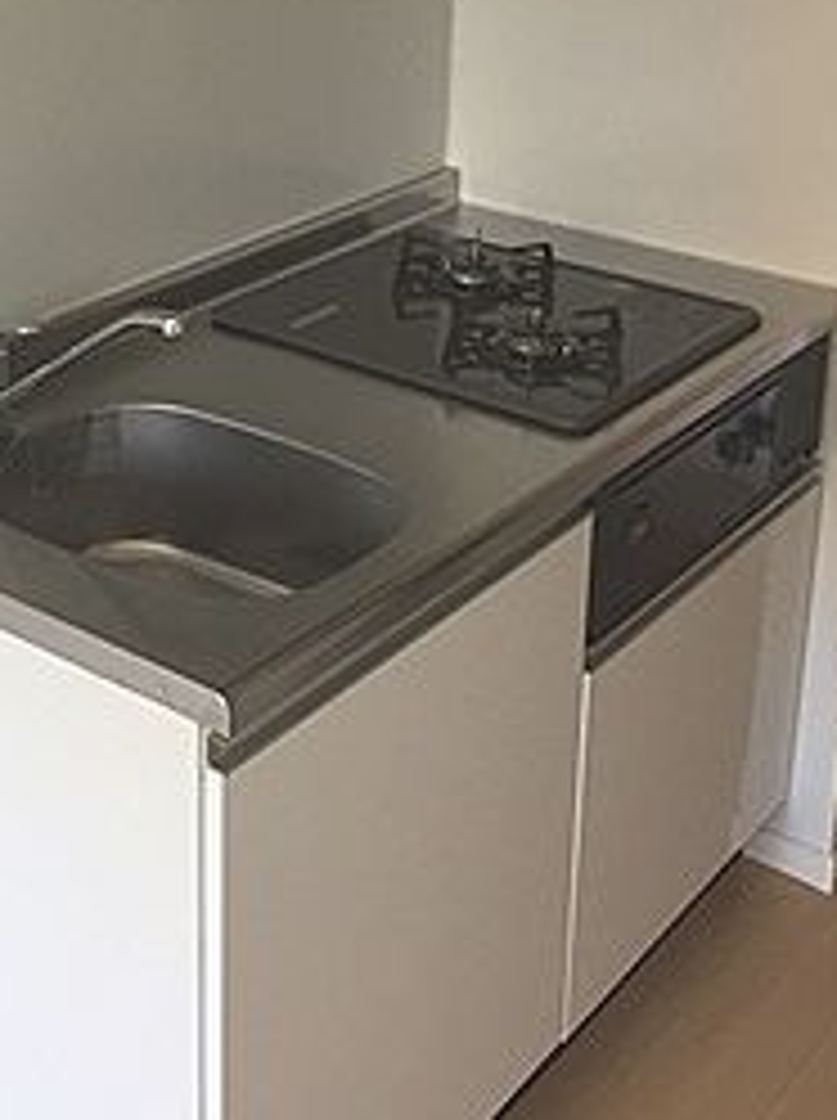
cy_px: 220
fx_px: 1810
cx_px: 230
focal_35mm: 56
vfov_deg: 33.4
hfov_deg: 25.8
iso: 80
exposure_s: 1/30
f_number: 2.2
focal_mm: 4.15
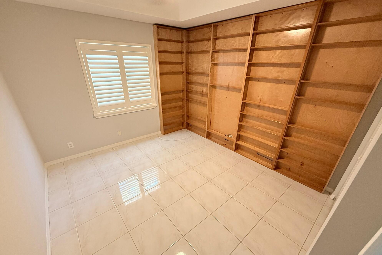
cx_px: 191
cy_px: 138
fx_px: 159
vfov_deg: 77.2
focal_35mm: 15
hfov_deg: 100.4
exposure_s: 1/60
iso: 320
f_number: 2.2
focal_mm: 2.22
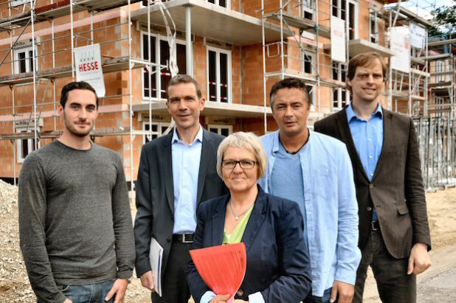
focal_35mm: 42
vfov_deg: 31.8
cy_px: 152
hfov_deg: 46.4
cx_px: 228
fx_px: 532
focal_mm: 28
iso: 200
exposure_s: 1/250
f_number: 8
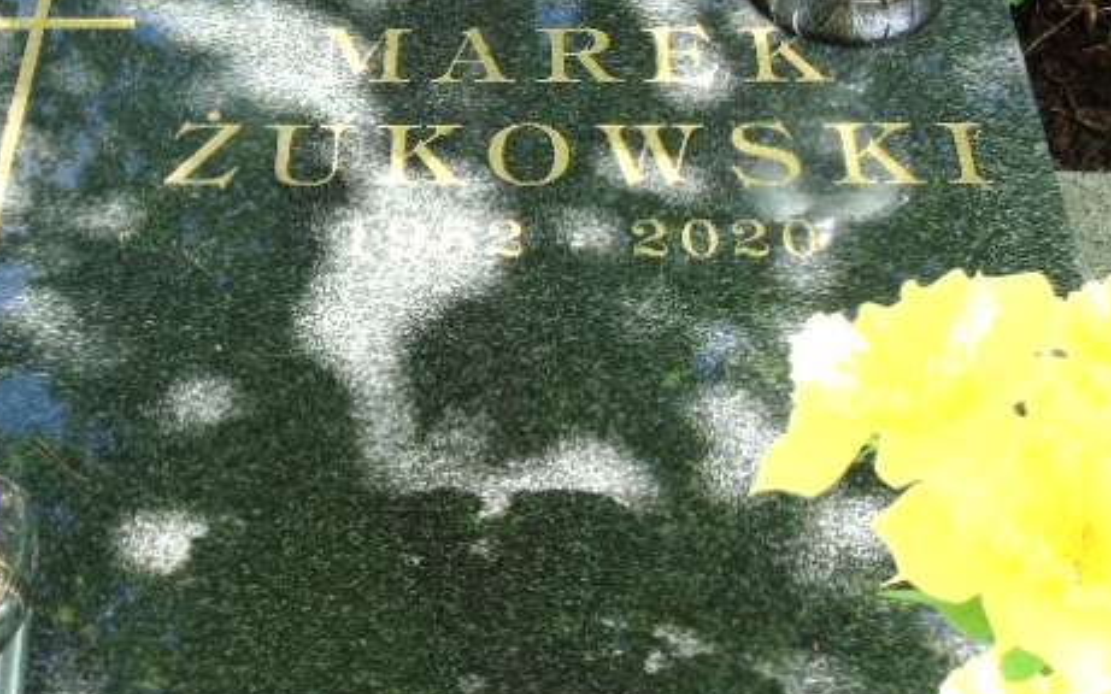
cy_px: 304
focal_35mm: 50
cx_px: 427
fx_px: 1514
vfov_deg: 25.8
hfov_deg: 40.1
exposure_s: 1/100
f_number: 3.8
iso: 80
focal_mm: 6.1
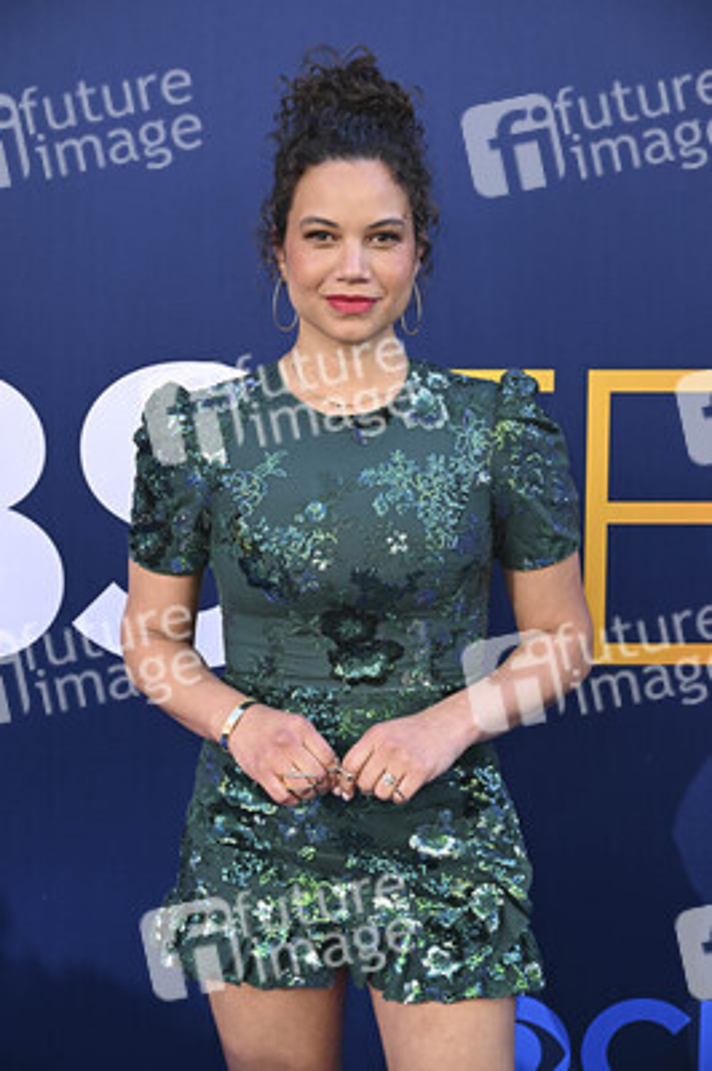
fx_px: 1872
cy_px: 536
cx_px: 356
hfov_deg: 21.5
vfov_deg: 31.9
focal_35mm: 63
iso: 400
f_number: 5.6
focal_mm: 63
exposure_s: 1/200
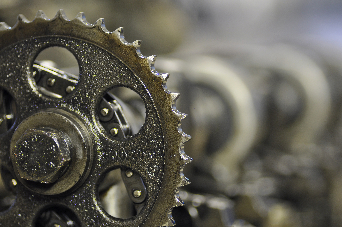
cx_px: 171
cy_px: 114
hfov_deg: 15.2
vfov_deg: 10.1
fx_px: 1281
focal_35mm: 135
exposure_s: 1/1.6
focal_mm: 90
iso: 200
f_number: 3.2
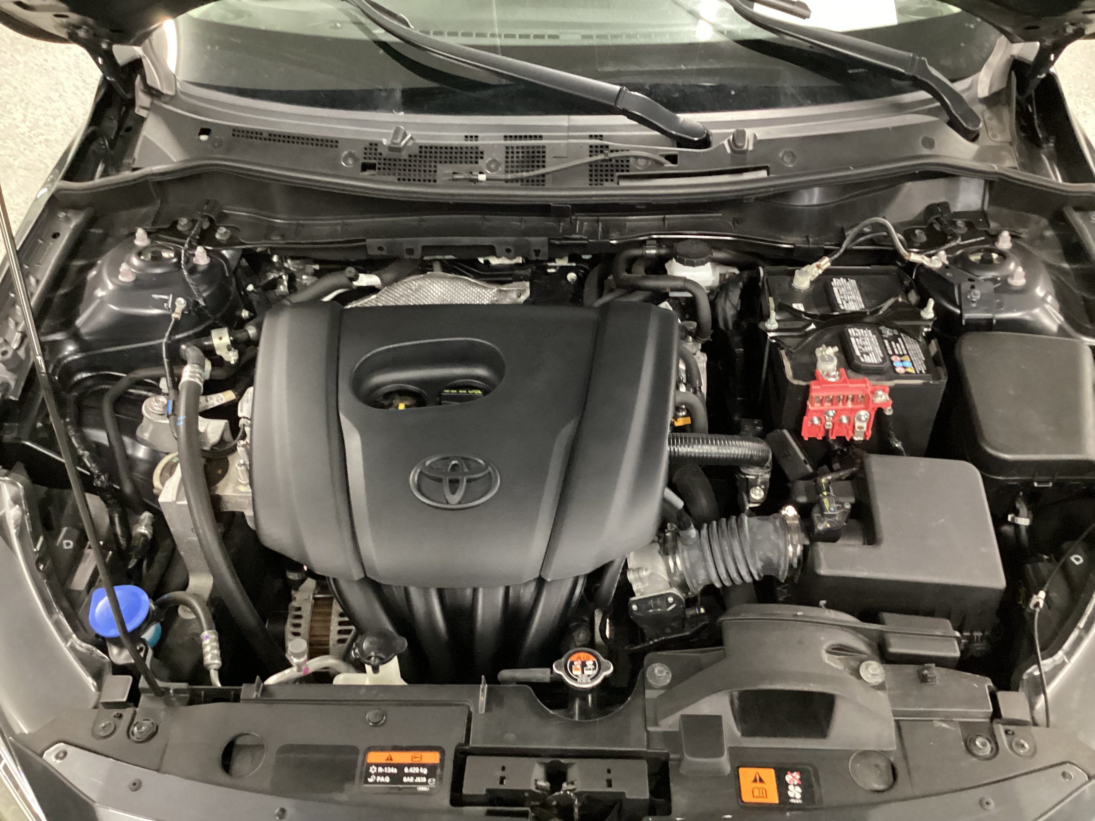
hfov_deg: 58.4
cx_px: 548
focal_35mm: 31
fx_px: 981
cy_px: 410
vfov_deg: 45.4
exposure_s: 1/20
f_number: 2.4
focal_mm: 3.3
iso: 800
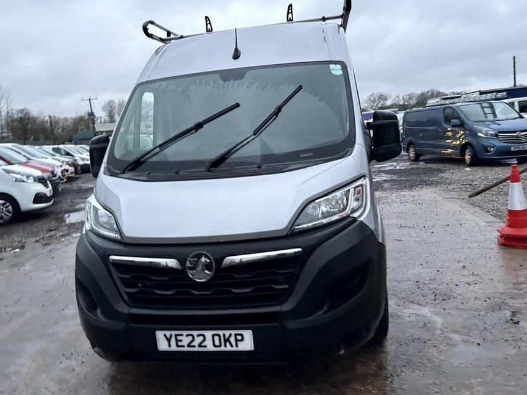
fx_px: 411
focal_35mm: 27
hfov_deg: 65.3
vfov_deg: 51.3
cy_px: 201
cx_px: 257
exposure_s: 1/47
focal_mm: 5.96
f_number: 1.6
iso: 500
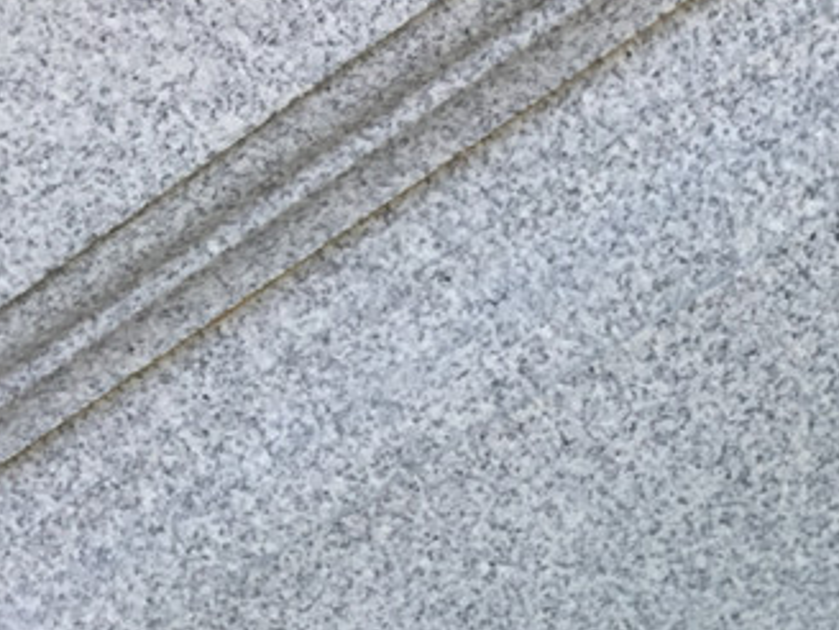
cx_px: 1090
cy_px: 846
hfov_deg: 20.9
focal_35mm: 85
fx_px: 2060
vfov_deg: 16.3
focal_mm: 3.3
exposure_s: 1/164
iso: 25
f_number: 2.4
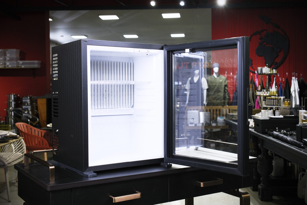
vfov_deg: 30.5
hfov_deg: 44.5
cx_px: 154
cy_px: 102
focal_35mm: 44
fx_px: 375
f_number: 4.5
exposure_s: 1/80
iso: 640
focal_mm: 29
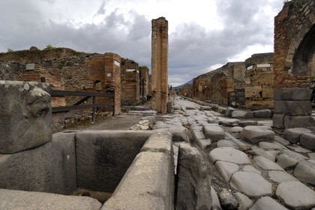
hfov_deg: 90.0
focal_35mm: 18
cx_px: 158
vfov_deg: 67.4
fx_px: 157
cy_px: 105
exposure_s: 1/60
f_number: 11
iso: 100
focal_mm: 12
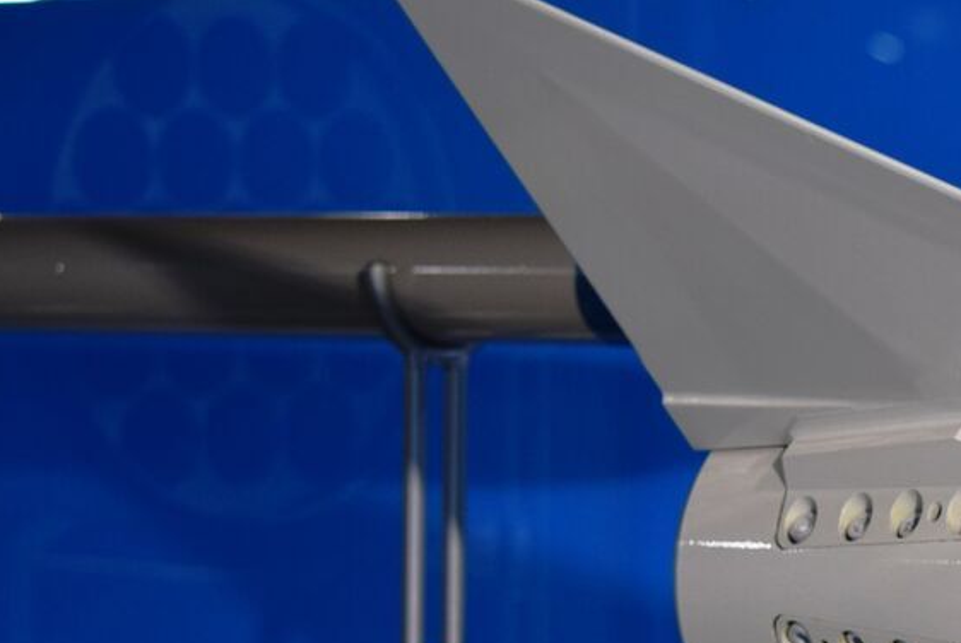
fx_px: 5291
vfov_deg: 6.9
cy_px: 593
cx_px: 947
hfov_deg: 10.3
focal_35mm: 198
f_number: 4.5
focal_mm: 58
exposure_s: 1/80
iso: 400
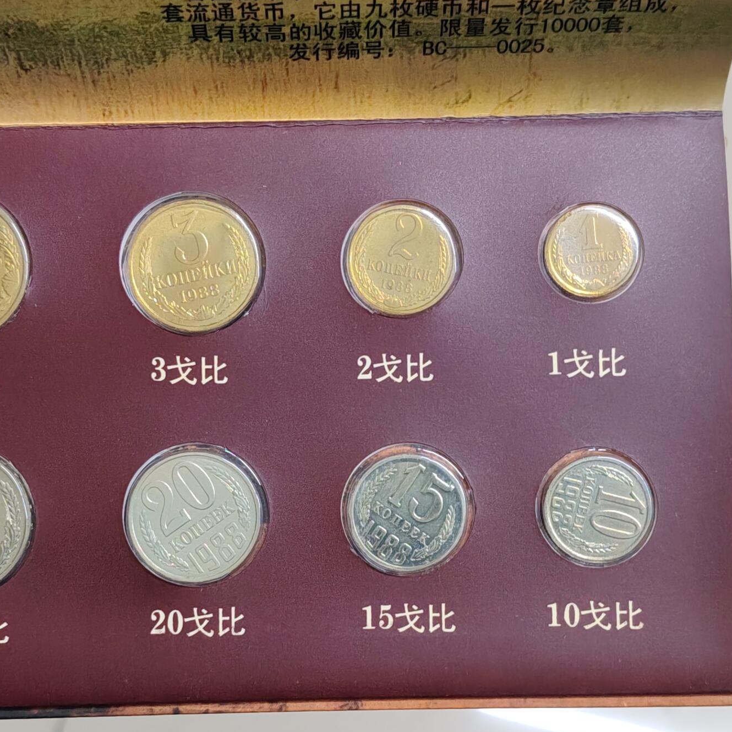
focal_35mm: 61
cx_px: 368
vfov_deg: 28.0
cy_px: 477
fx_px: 1459
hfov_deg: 28.2
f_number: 1.88
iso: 620
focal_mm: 4.84
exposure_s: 1/50
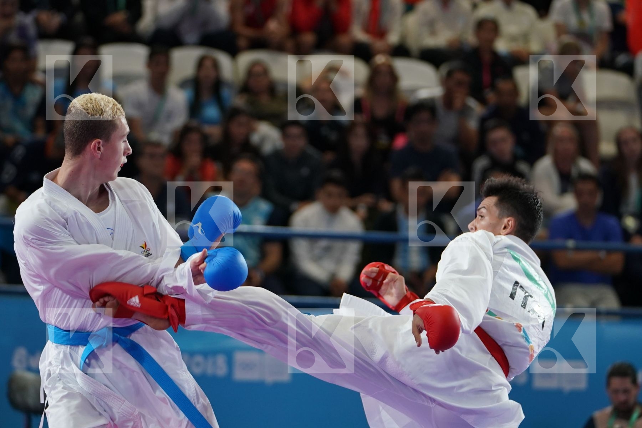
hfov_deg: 10.0
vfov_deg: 6.7
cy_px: 214
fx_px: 3656
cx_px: 321
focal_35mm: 205
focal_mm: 137
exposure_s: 1/1000
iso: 1250
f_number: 2.8
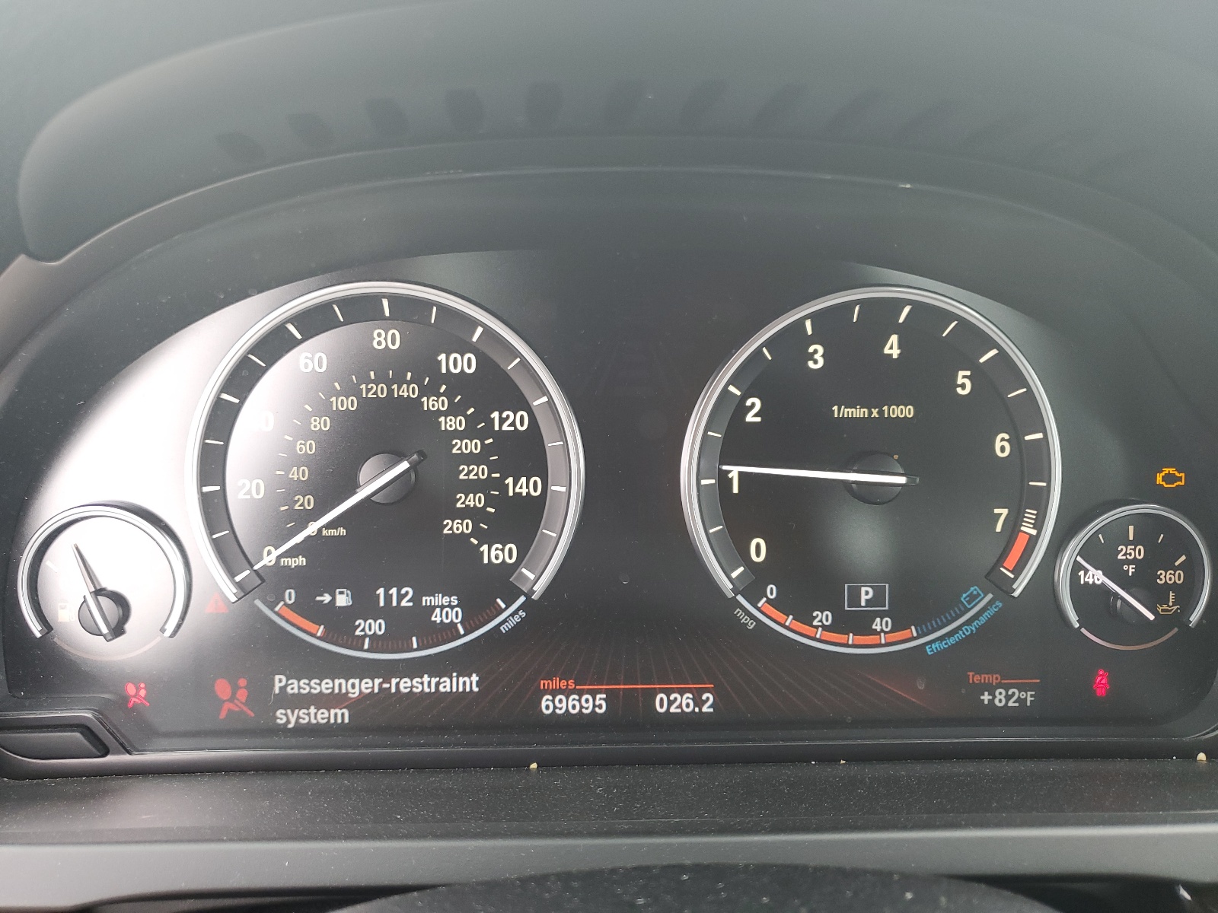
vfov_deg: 53.1
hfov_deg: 67.3
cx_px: 609
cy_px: 456
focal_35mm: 26
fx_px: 915
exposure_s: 1/60.2
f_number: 1.5
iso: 68
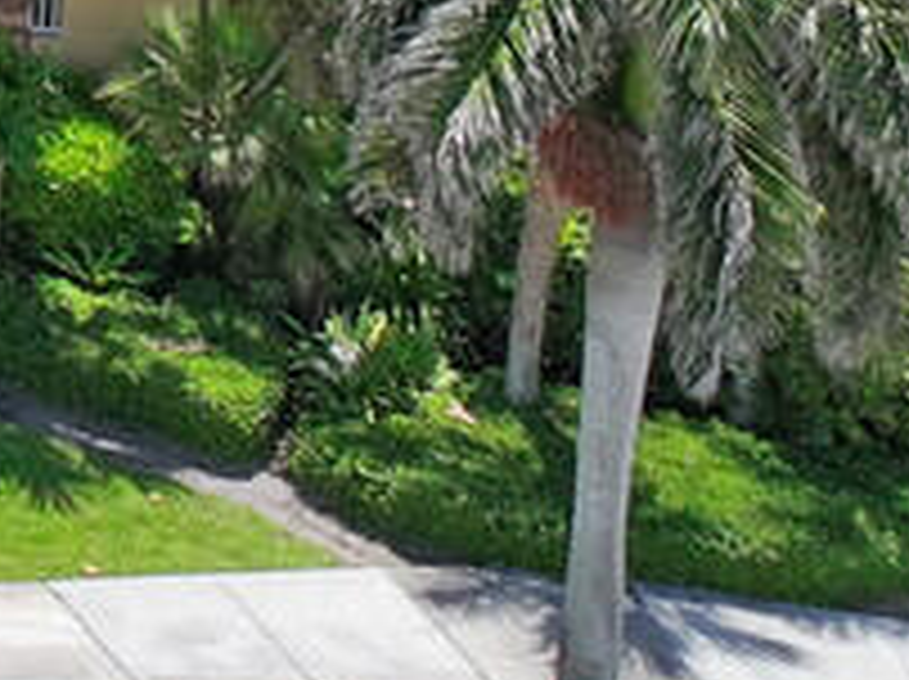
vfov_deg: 6.6
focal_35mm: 190
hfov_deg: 7.9
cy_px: -1743
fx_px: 4983
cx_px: -2378
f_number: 2.8
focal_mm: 12.29
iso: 110
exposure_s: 1/2000
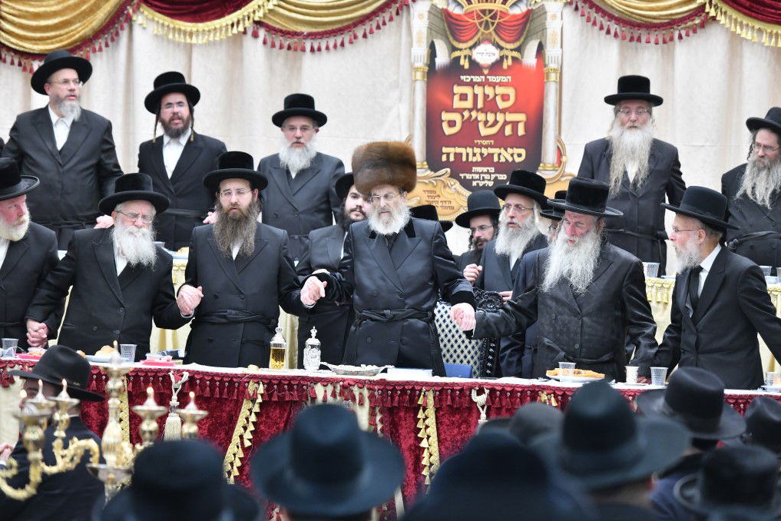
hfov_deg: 15.1
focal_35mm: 136
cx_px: 392
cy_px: 261
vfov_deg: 10.1
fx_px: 2950
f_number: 5
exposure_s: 1/125
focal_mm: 135
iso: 1250
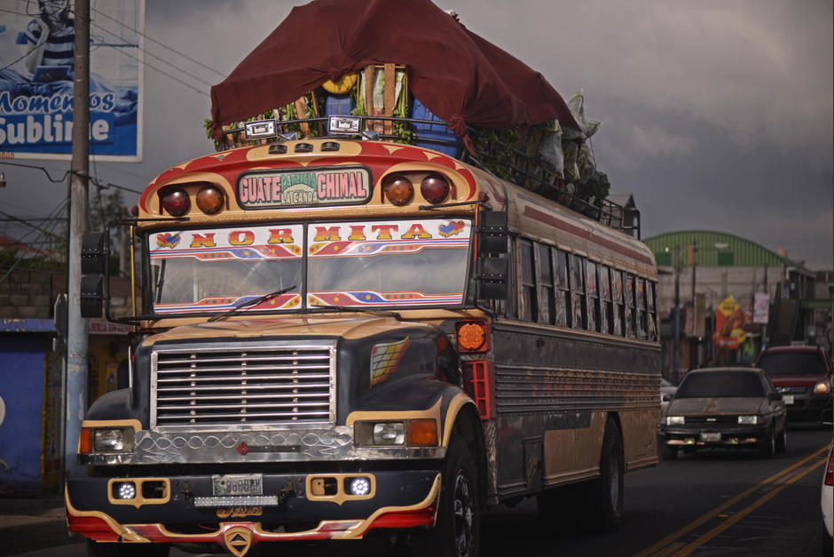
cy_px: 278
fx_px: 2433
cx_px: 417
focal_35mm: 105
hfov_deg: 19.5
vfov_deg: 13.0
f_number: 3.2
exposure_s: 1/500
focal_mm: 105
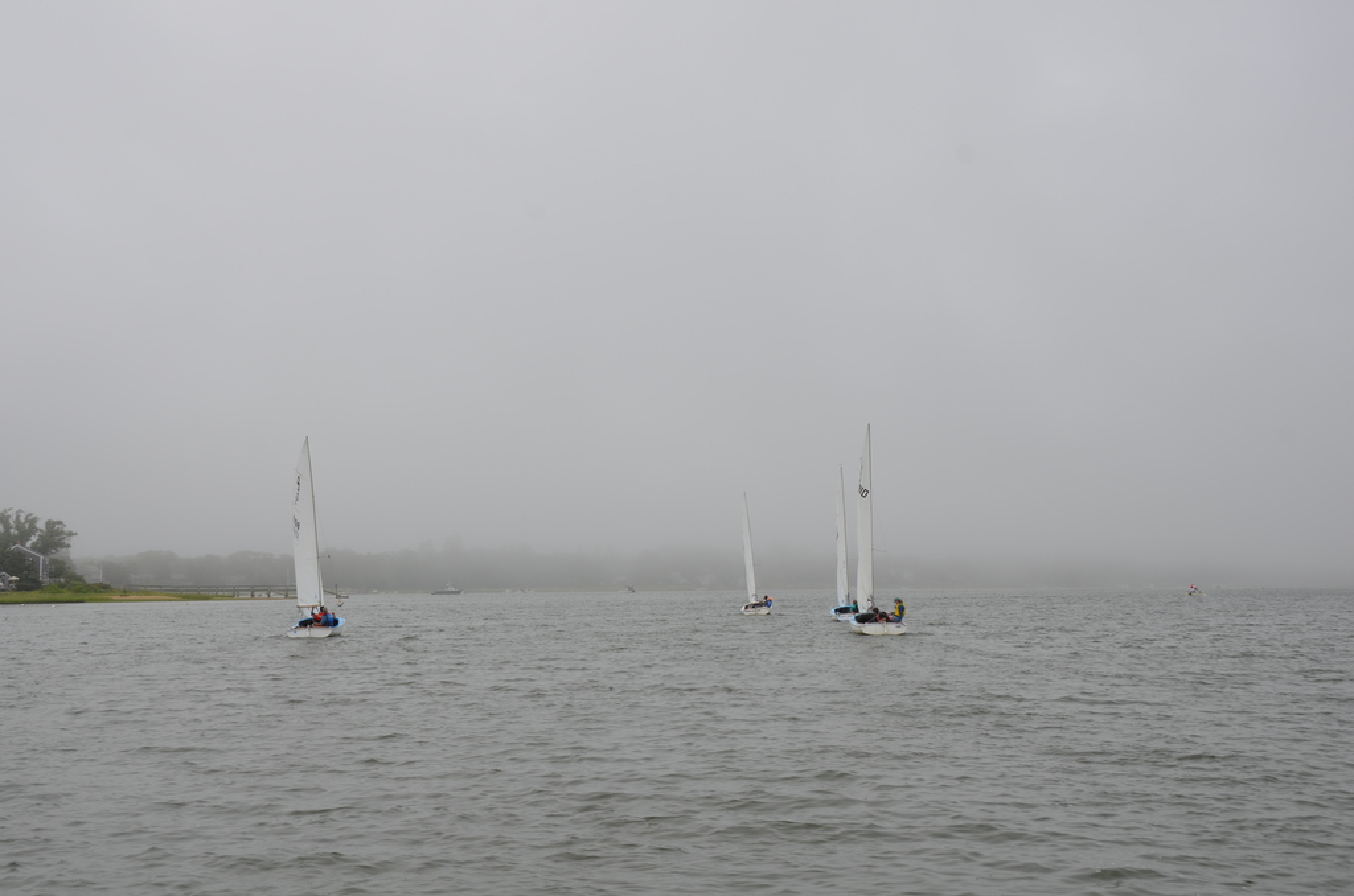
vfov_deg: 27.9
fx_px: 1801
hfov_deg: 41.2
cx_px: 677
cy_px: 448
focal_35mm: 48
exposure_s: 1/320
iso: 100
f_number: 9
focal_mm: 32
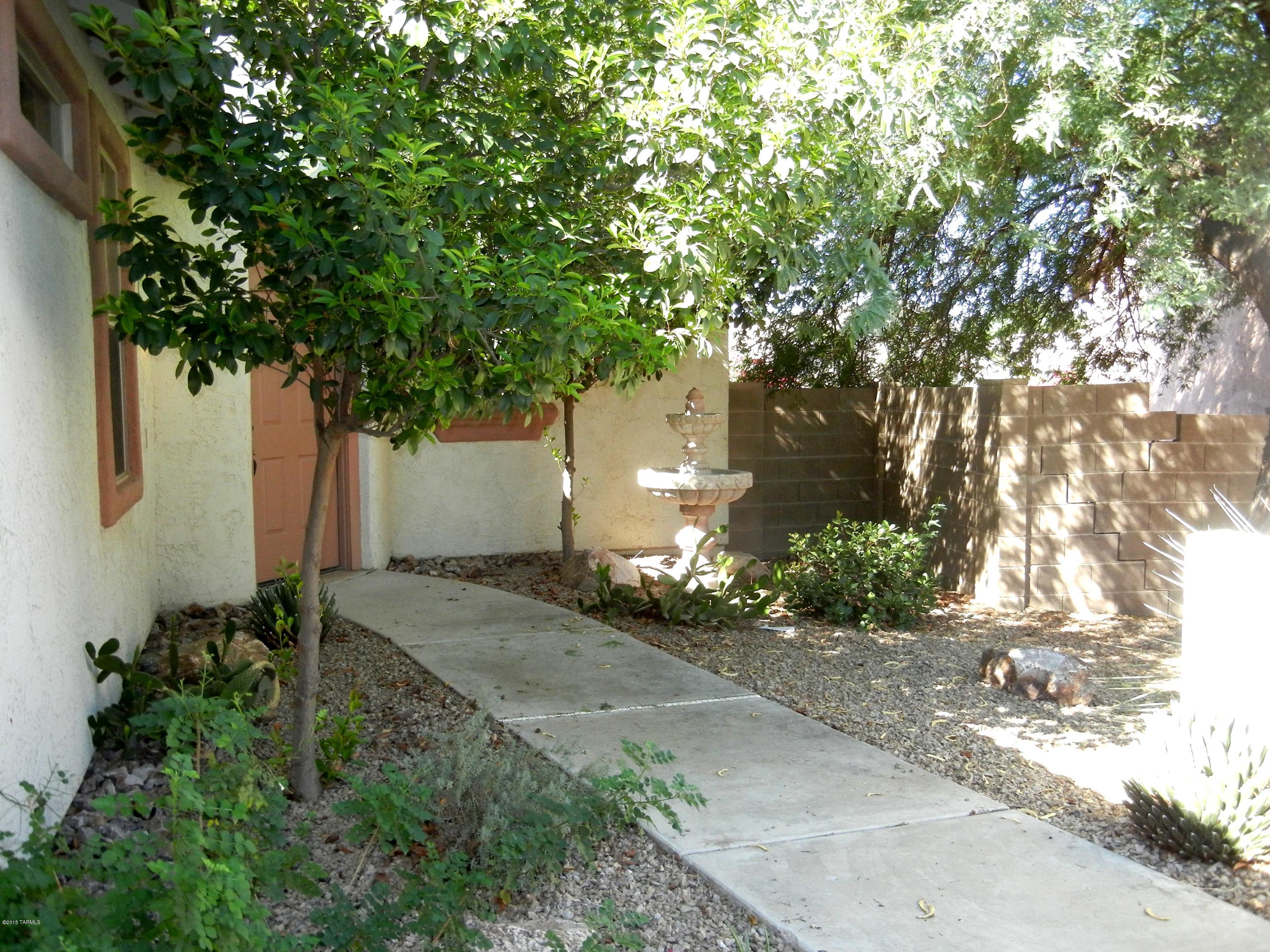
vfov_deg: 46.8
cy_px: 476
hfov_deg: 60.0
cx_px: 635
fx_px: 1101
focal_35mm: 30
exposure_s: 1/293
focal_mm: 5.4
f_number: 3.5
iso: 400
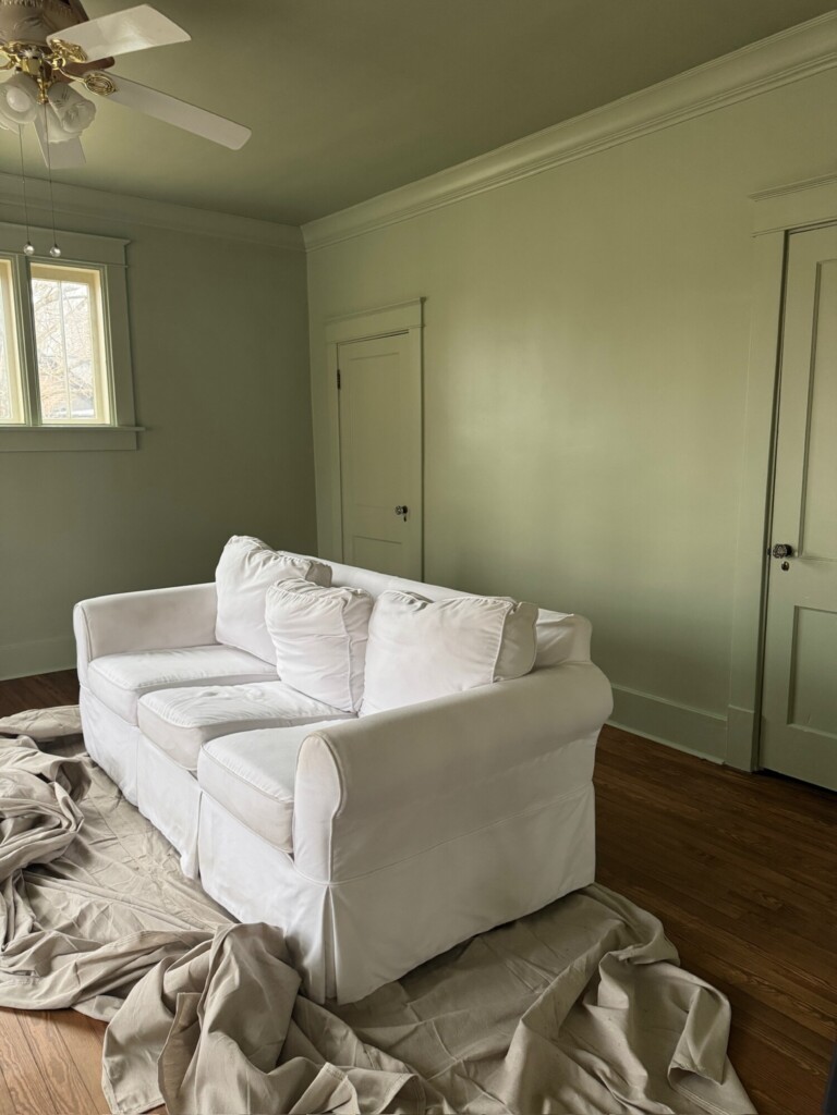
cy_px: 558
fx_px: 774
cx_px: 418
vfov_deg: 71.6
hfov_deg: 56.8
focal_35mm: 24
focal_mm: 6.76
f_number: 1.78
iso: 500
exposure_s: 1/60
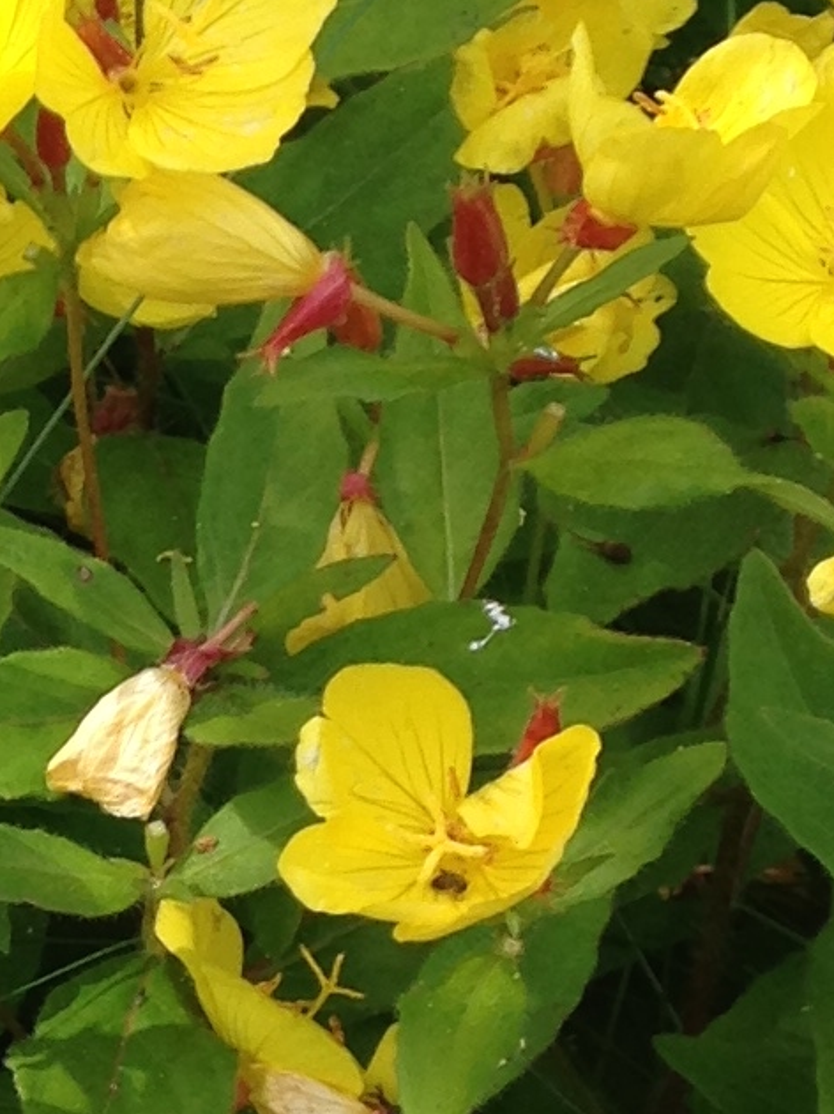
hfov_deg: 8.4
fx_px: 5497
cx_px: -498
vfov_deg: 11.6
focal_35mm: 171
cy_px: 665
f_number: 2.4
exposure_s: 1/742
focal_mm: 4.12
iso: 50
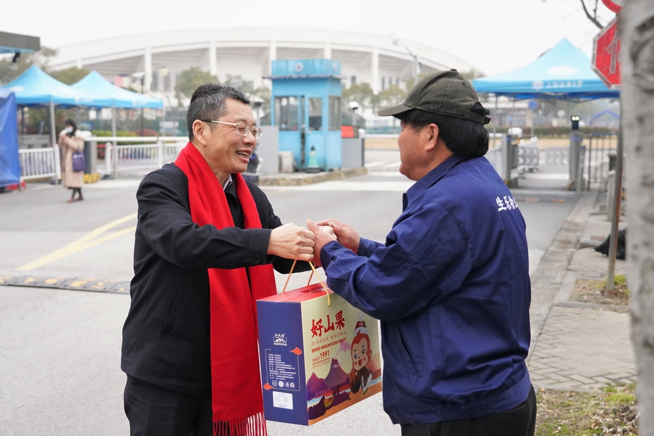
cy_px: 218
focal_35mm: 43
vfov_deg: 31.2
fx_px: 781
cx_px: 327
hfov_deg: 45.4
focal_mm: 43
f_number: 4
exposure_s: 1/4000
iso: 3200
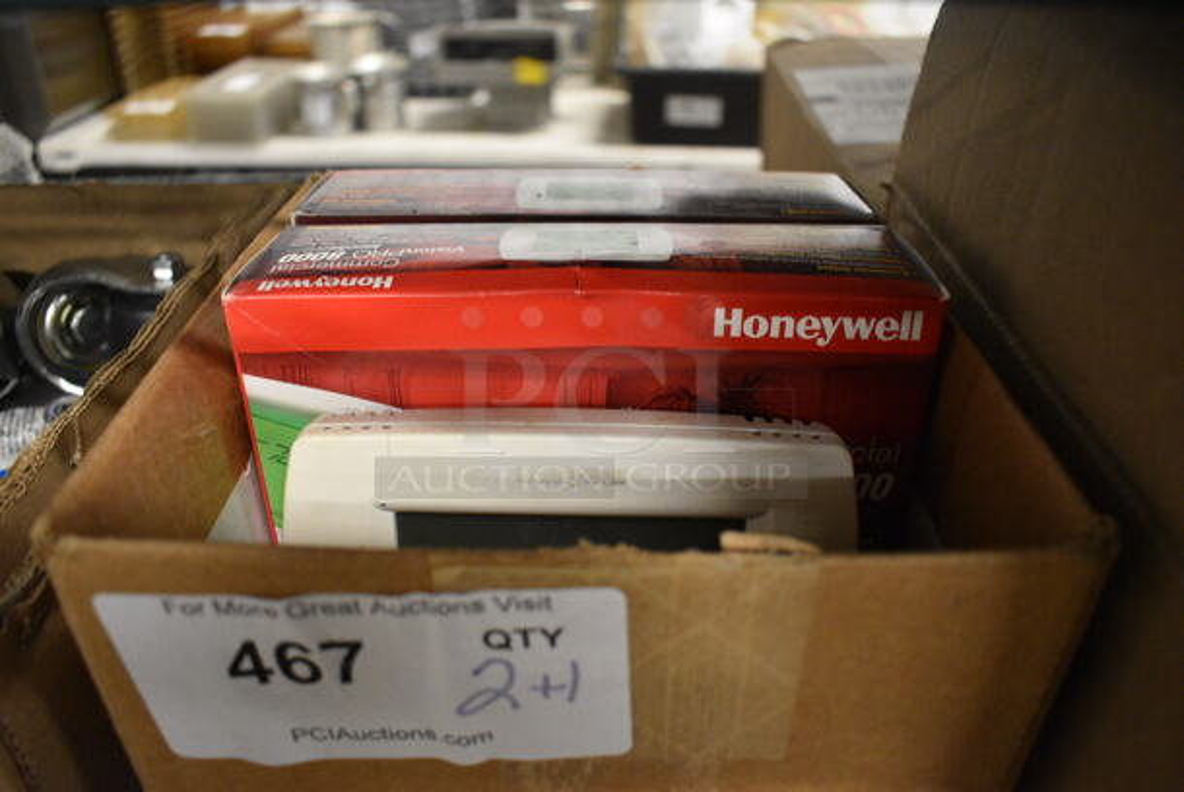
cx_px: 592
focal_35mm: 27
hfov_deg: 67.3
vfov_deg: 48.0
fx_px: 889
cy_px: 396
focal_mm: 18
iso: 2800
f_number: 4
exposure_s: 1/60
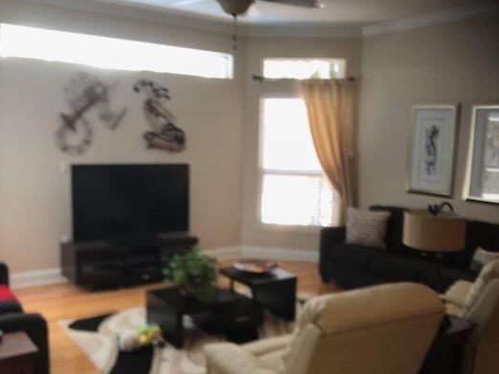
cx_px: 260
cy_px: 208
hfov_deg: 53.9
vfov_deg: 41.7
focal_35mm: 34
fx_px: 490
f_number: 1.8
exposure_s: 1/17
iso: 40
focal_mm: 3.99
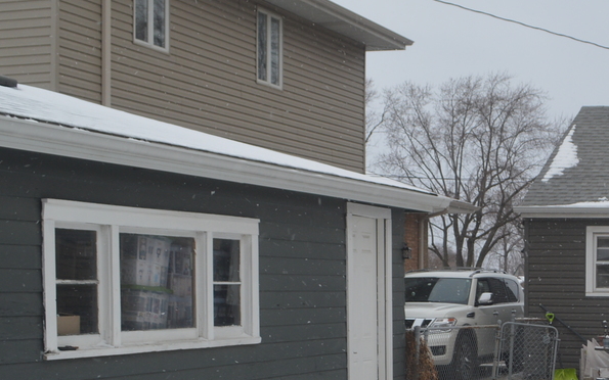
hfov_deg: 25.7
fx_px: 1245
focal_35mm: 75
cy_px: 402
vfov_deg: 16.9
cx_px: 651
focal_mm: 18
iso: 110
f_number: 5.6
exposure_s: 1/125
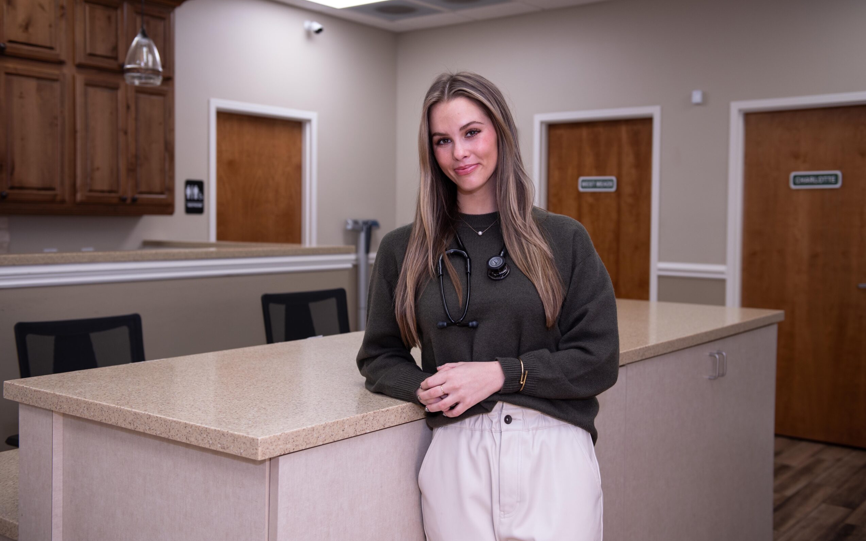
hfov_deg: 50.4
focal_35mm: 39
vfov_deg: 32.8
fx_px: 921
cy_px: 252
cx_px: 436
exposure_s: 1/60
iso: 200
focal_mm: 38
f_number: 3.5
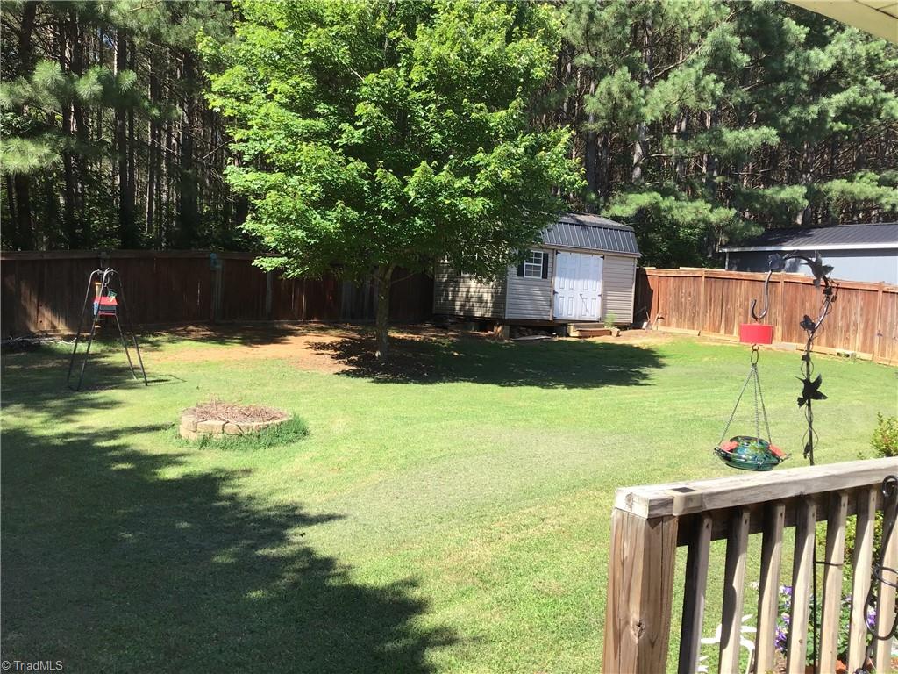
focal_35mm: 31
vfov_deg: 45.4
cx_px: 449
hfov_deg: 58.4
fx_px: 804
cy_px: 337
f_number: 2.4
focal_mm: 3.3
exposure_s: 1/468
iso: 25
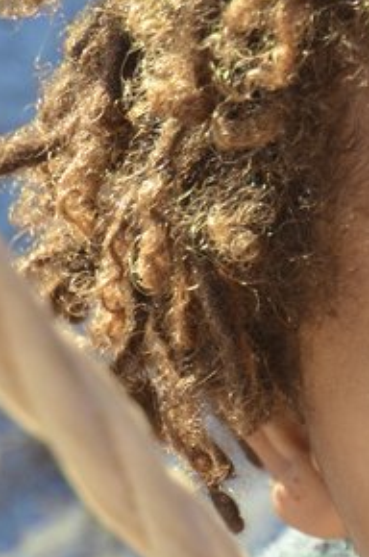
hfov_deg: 10.2
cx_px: 644
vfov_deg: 15.9
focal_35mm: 127
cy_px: 532
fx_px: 1962
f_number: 4.5
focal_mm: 24
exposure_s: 1/800
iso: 800
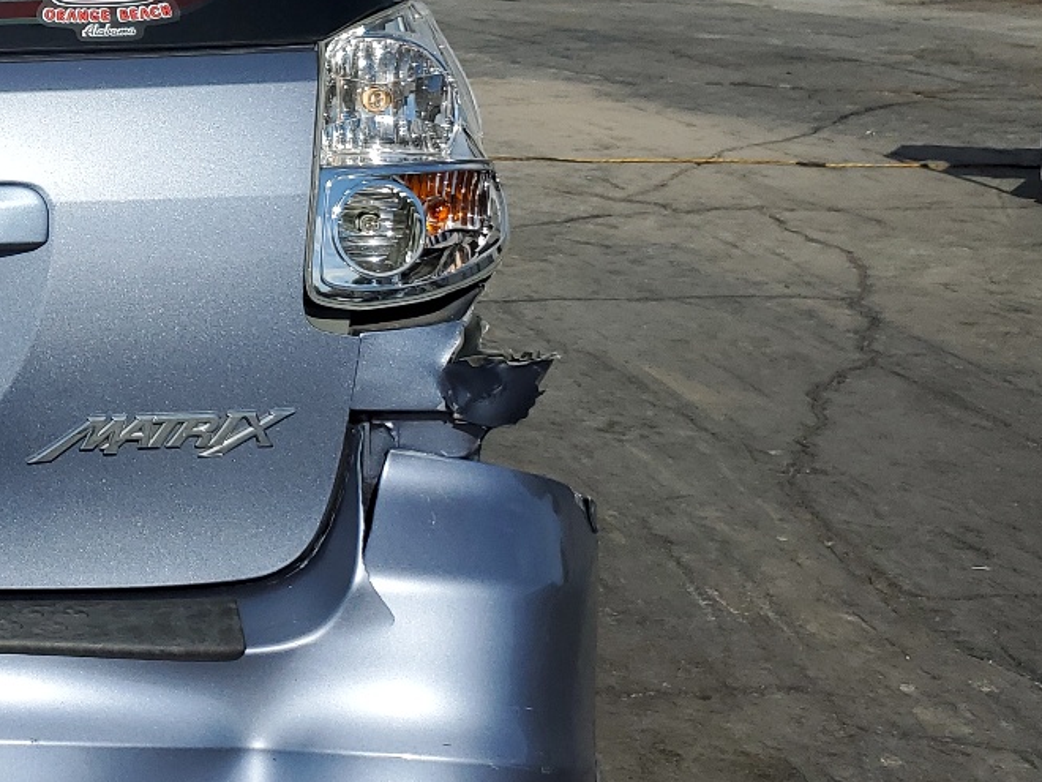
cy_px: 142
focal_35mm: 63
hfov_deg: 27.1
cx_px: -212
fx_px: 1896
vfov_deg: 22.9
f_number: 1.5
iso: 50
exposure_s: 1/10000
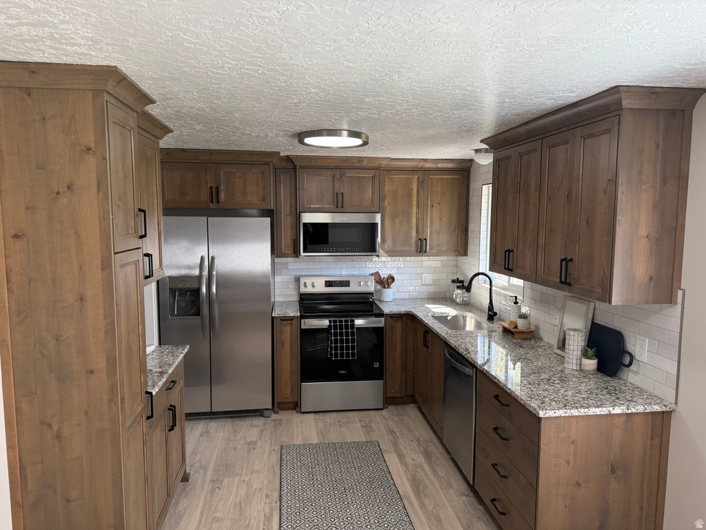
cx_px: 353
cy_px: 265
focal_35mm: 24
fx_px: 489
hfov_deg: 71.6
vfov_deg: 56.8
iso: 200
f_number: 1.78
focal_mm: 6.76
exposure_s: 1/178
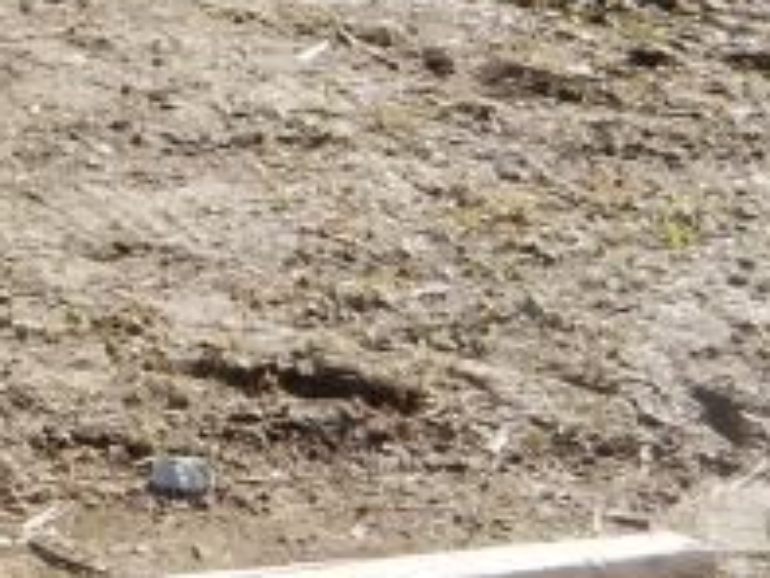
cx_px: -1083
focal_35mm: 146
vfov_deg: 9.3
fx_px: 3250
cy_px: -711
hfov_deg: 11.3
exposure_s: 1/640
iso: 125
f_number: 4
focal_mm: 5.4
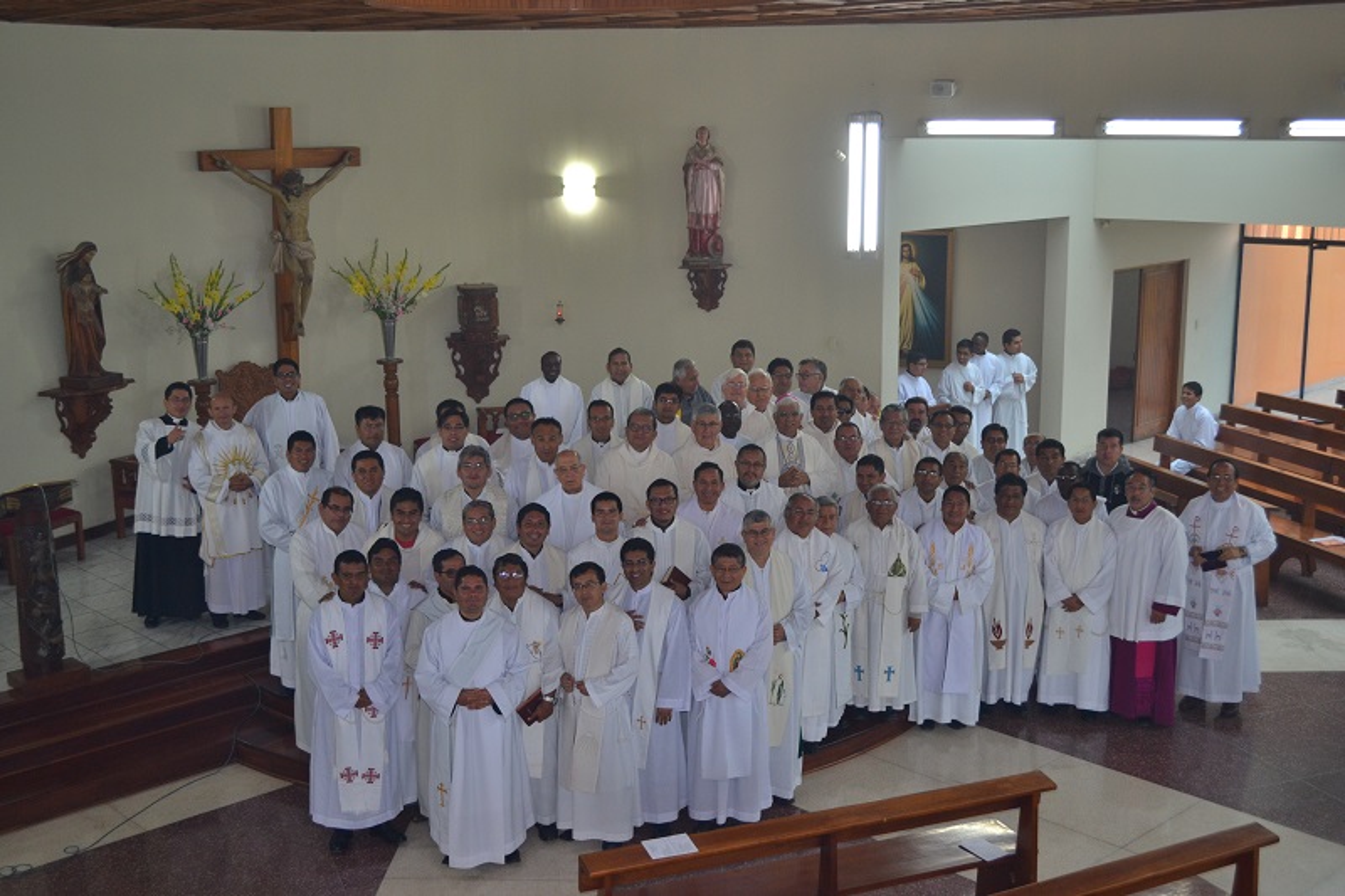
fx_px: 1457
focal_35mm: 39
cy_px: 448
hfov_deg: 49.6
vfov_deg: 34.2
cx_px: 672
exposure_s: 1/60
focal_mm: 26
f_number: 4.2
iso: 560
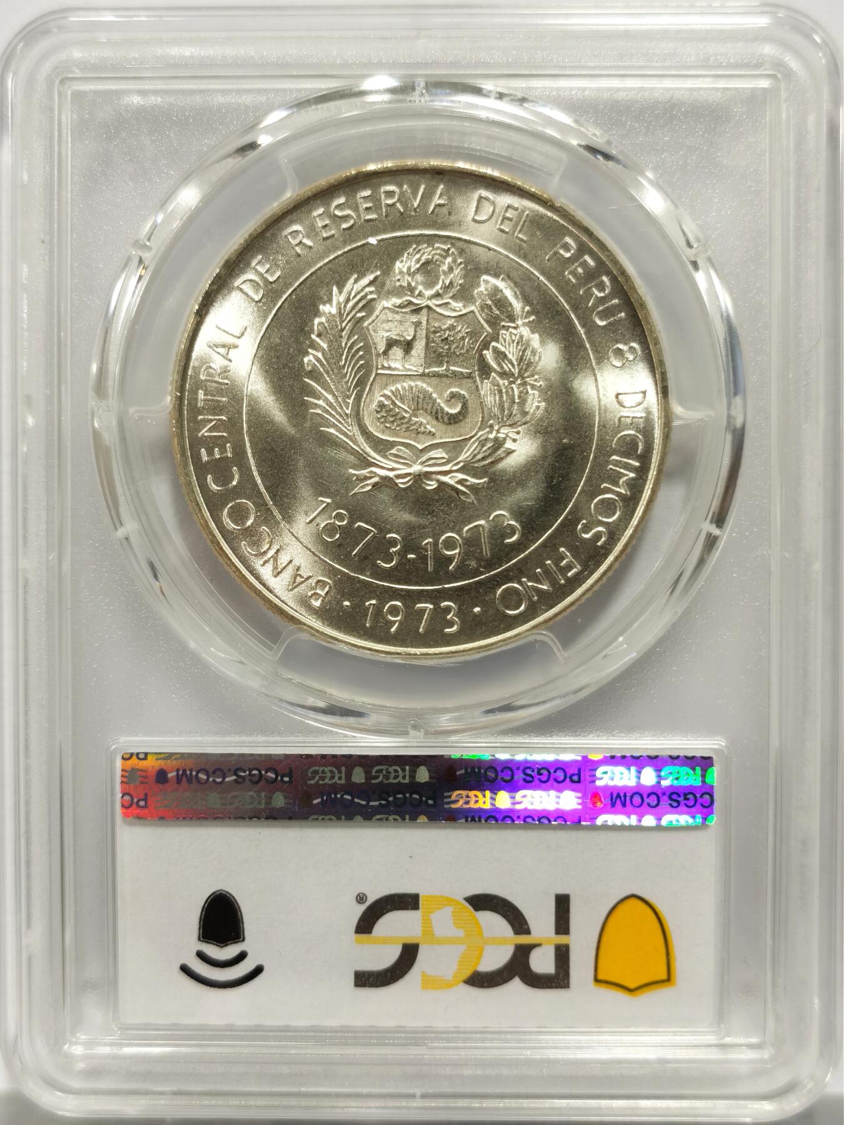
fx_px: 1755
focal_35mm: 54
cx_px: 422
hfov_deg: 27.0
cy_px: 562
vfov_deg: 35.5
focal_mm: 5.56
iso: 100
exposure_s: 1/100
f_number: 16
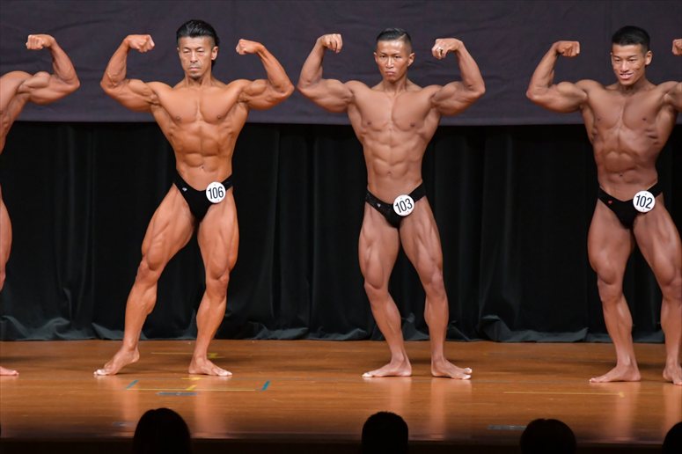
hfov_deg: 7.6
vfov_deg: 5.1
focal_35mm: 270
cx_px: 341
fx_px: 5113
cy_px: 227
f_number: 5.6
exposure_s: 1/400
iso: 5000
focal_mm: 180
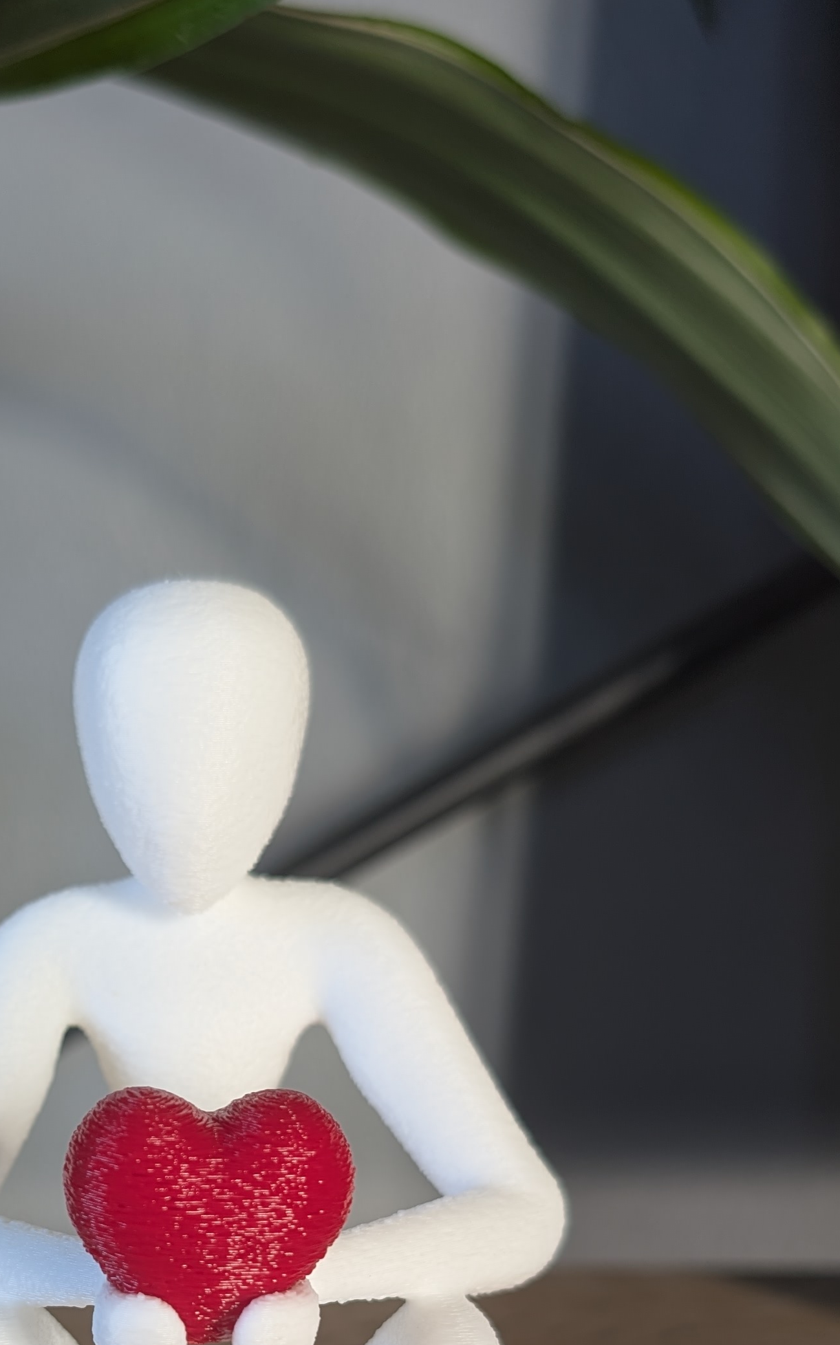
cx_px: -13
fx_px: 1832
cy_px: 1163
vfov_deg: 38.1
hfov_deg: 24.6
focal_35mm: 50
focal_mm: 6.9
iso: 27
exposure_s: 1/23.8
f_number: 1.68
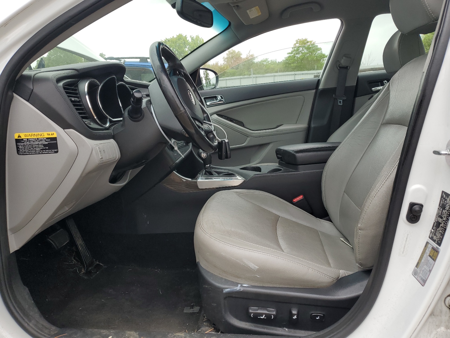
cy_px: 169
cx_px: 225
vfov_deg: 53.1
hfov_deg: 67.3
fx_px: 338
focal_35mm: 26
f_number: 1.5
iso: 50
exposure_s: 1/250
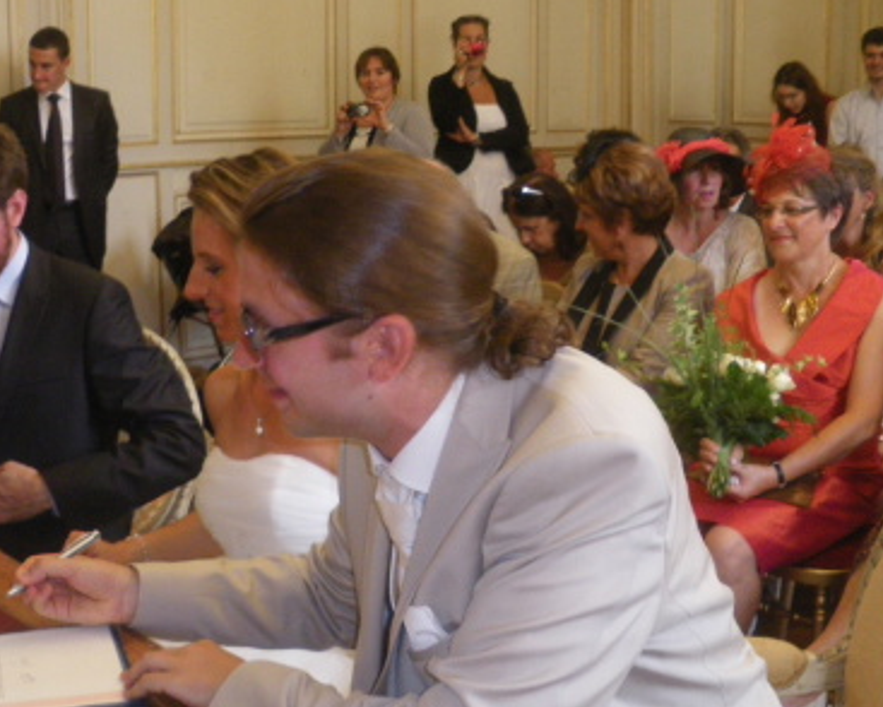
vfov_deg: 29.6
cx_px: 369
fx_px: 1334
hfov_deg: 36.5
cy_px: 438
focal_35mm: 51
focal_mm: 6.3
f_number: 3.5
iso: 400
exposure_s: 1/50
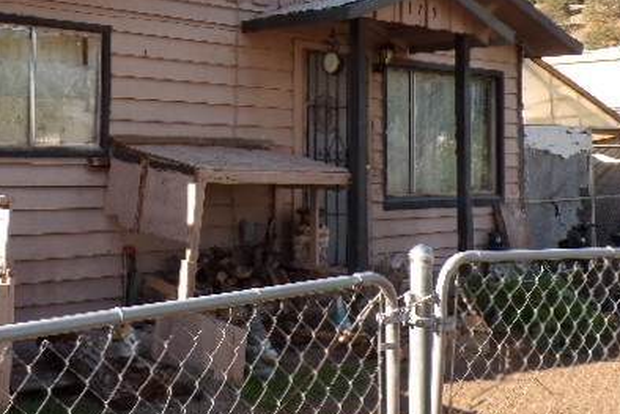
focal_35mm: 54
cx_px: 214
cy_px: 96
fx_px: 930
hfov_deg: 36.5
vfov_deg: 24.8
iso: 100
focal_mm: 5.8
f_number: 4.8
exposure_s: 1/170
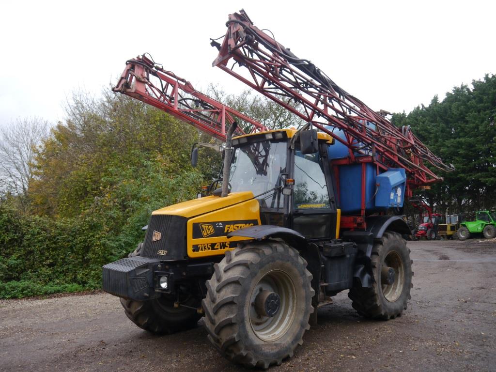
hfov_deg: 56.8
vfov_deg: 44.2
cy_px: 186
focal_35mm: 32
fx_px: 459
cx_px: 248
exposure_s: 1/60
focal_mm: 16
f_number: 3.8
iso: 160
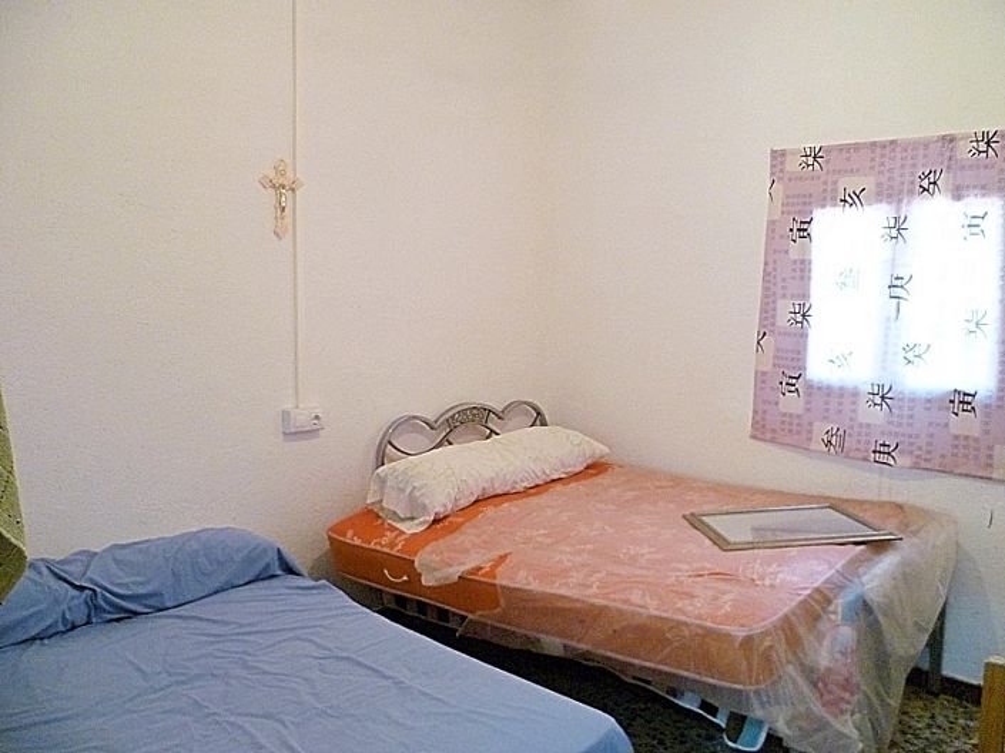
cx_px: 502
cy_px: 376
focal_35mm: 28
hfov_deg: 63.5
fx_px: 813
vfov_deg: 49.7
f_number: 2.8
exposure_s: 1/30
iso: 400
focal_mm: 5
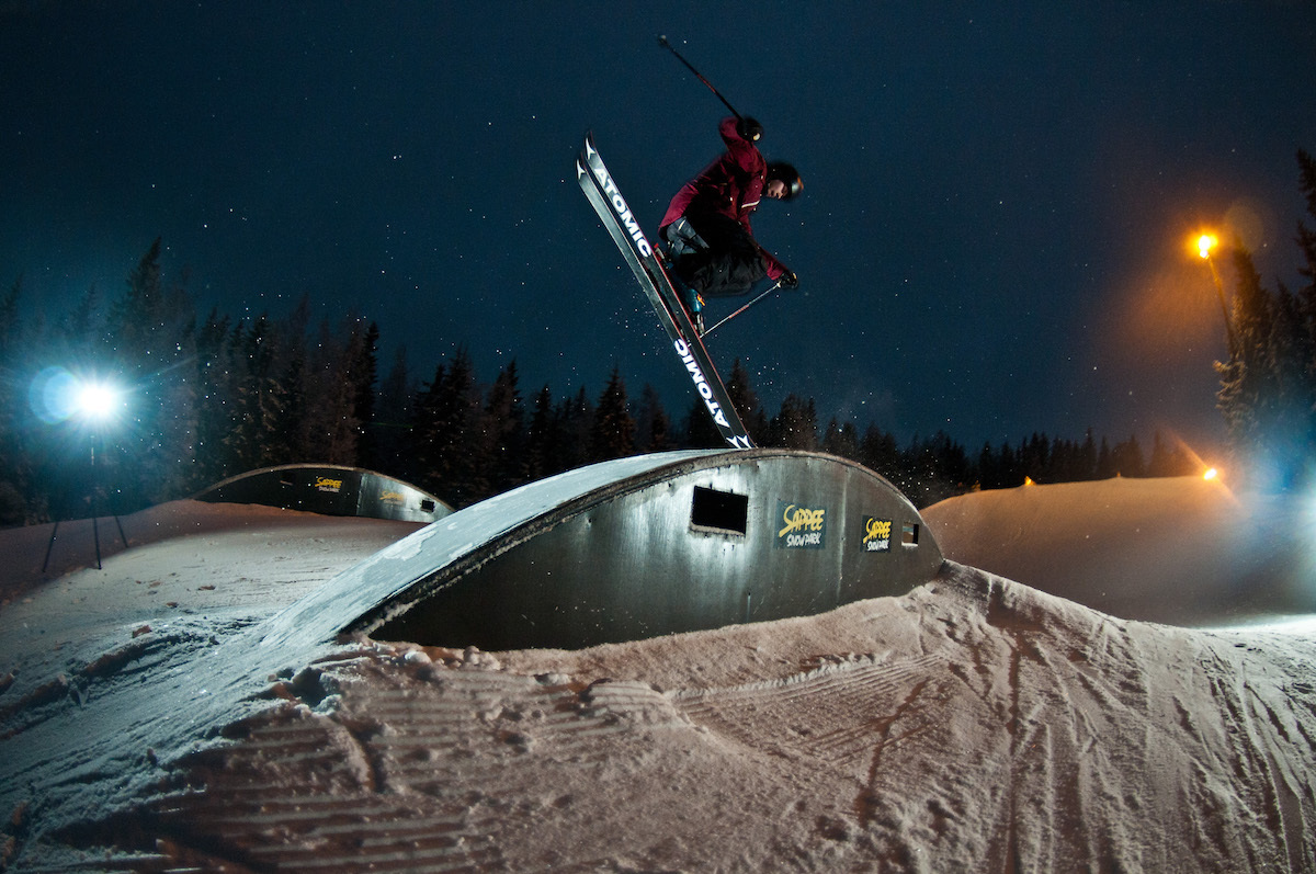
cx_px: 658
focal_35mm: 22
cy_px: 437
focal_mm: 15
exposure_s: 1/100
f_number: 4.2
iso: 800
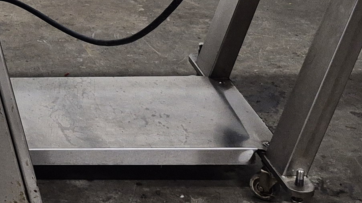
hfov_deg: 17.4
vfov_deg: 10.5
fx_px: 1065
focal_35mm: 111
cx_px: -173
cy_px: -102
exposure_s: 1/120
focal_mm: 5.4
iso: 250
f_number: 1.8
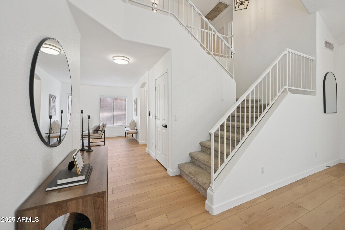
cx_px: 172
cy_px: 115
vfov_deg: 81.2
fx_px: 134
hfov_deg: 104.3
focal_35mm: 14
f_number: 8
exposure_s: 1/60
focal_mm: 14
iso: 500
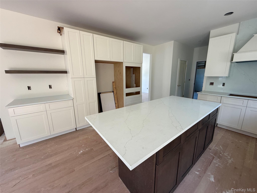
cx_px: 128
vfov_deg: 85.7
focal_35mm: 14
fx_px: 104
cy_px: 96
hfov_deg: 102.1
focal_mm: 2.22
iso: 80
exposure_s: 1/99
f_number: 2.2
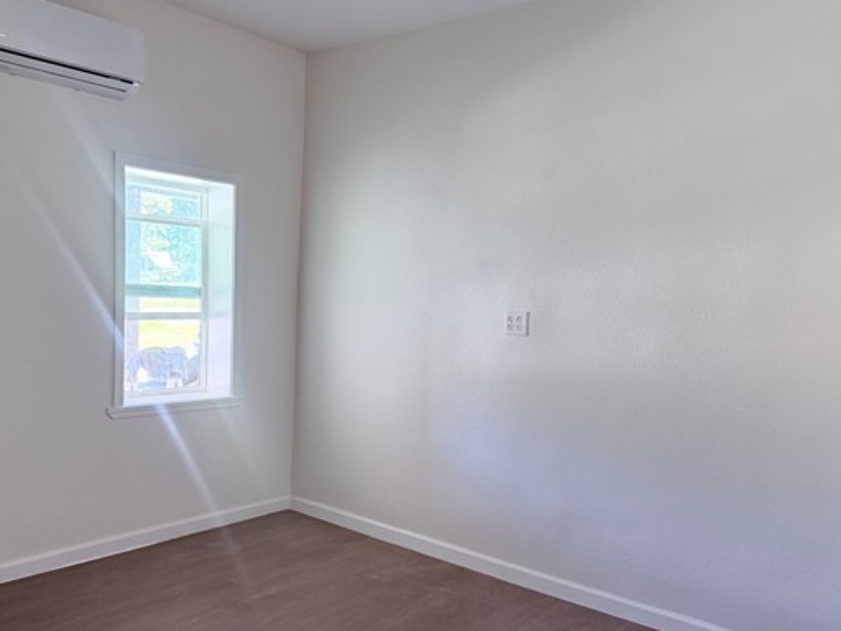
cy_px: 368
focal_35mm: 30
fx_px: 729
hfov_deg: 59.4
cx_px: 330
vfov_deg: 46.6
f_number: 1.78
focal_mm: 6.76
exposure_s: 1/60
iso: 250
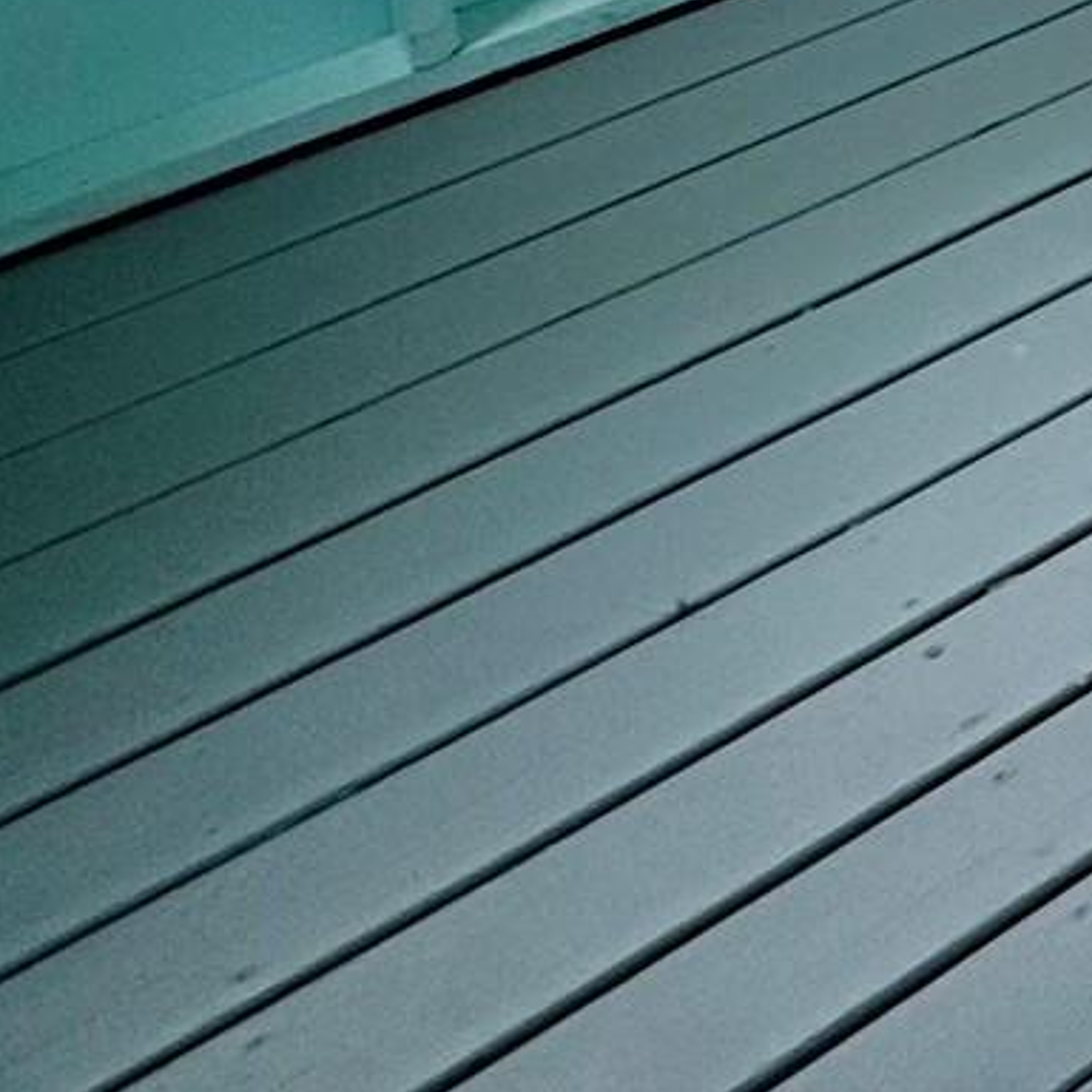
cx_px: 2340
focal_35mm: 66
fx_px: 2356
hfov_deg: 16.9
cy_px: -1086
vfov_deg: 18.0
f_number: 2.2
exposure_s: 1/302
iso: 40
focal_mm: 2.22
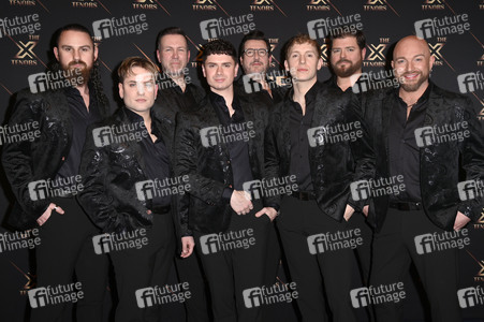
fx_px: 511
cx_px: 242
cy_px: 161
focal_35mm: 38
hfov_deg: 50.7
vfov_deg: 35.0
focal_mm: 38
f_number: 5.6
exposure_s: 1/250
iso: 250
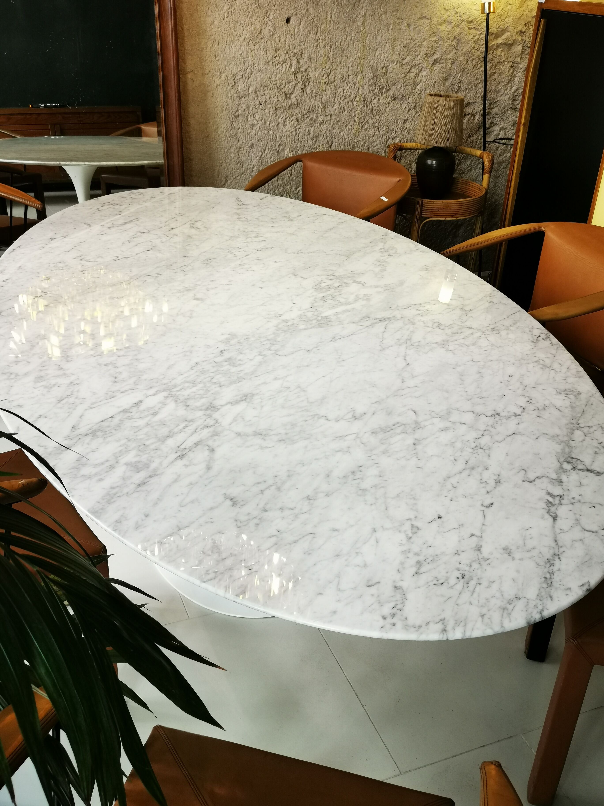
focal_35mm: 35
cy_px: 403
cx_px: 302
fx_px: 814
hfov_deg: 40.7
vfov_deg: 52.6
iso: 125
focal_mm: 5.58
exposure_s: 1/100
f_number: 1.8
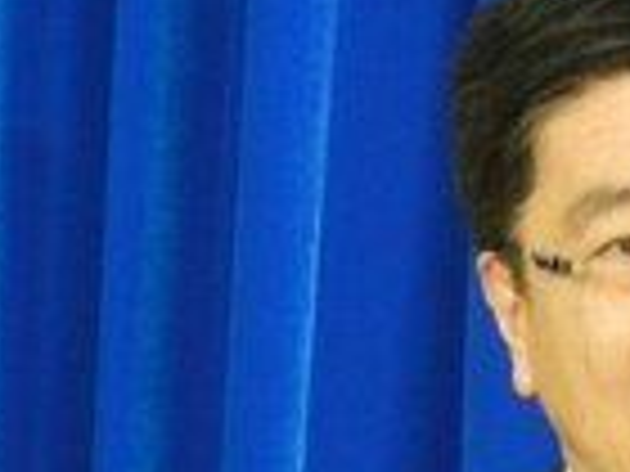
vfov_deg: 2.0
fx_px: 13668
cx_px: 796
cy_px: 472
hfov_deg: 2.6
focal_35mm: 751
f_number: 5.1
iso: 400
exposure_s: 1/14.5
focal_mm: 47.2
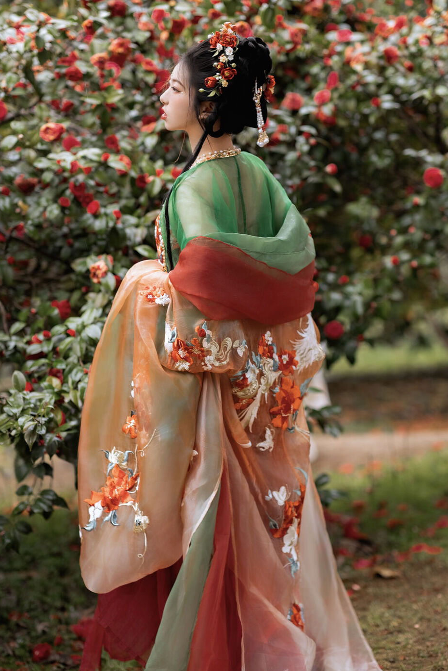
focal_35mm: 96
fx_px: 1792
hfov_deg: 14.3
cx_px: 232
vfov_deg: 21.2
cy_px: 313
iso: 200
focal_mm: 85
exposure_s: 1/160
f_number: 2
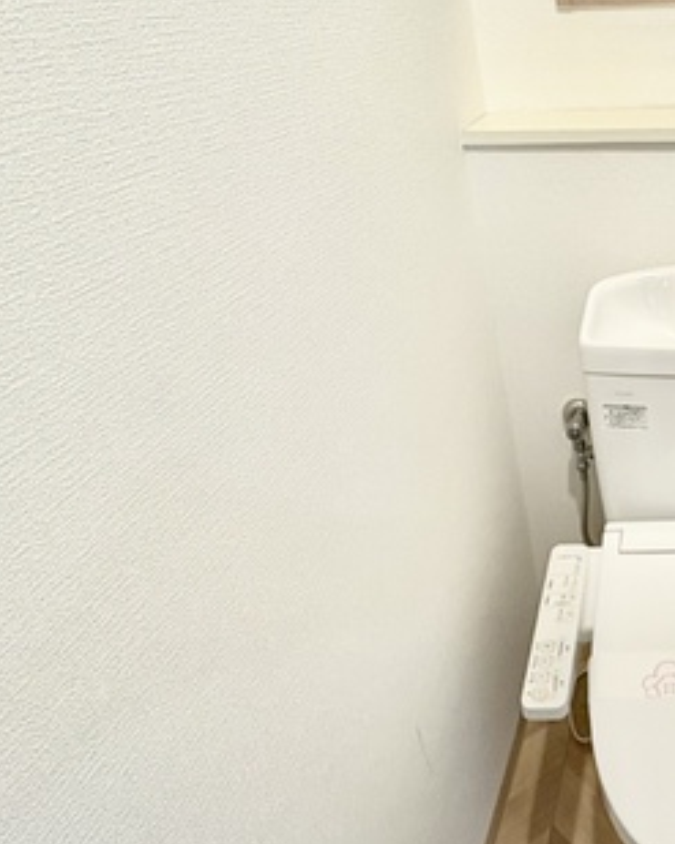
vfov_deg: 57.2
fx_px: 775
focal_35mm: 31
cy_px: 397
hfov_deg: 39.6
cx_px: 719
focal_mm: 2.22
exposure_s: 1/60
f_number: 2.2
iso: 200
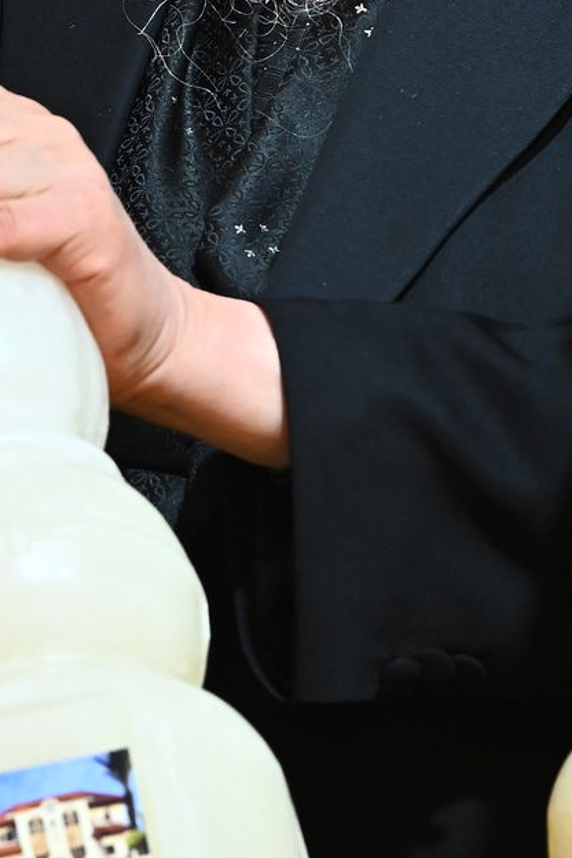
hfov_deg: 4.2
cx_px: 267
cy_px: -90
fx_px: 7864
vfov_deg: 6.2
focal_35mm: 330
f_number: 7.1
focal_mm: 98
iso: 3200
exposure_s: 1/125
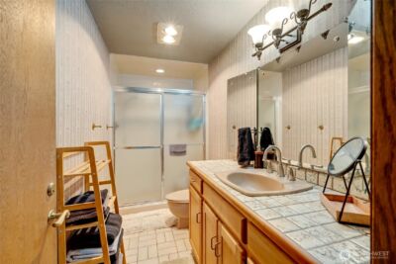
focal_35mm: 16
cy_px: 132
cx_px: 198
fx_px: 176
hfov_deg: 96.7
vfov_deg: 73.8
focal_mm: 16
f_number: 9
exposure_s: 1/125
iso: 400
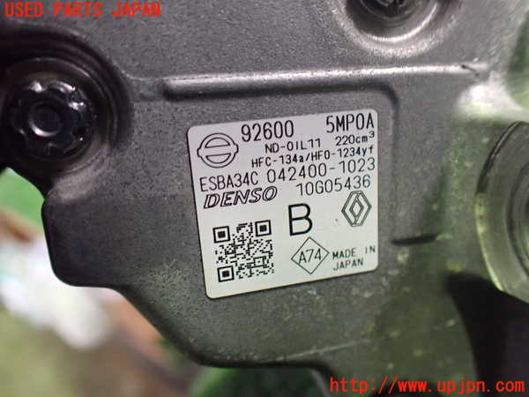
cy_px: 198
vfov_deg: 46.8
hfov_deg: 60.0
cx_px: 264
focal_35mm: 30
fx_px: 458
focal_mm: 5.4
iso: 1250
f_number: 2.3
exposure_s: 1/30
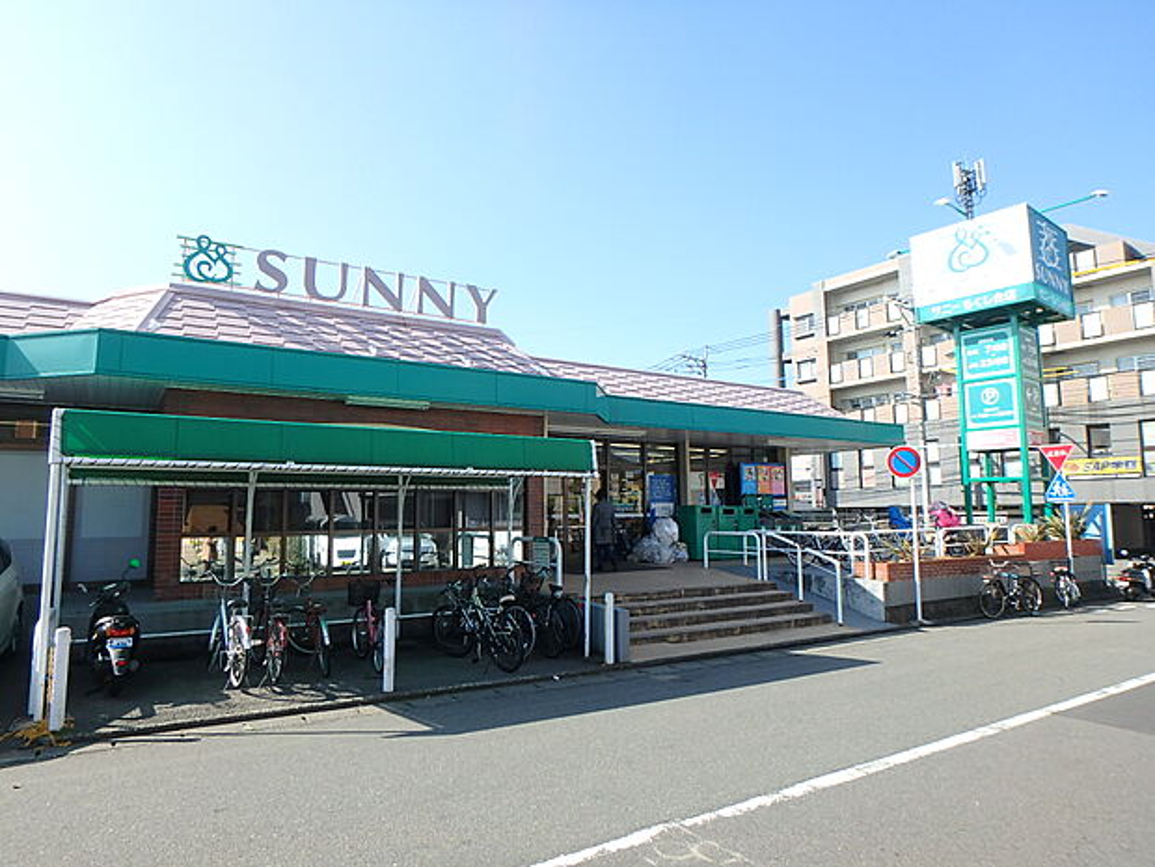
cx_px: 578
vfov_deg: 63.4
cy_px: 434
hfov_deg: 79.0
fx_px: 701
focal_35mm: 21
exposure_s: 1/500
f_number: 3.5
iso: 125
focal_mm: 3.7
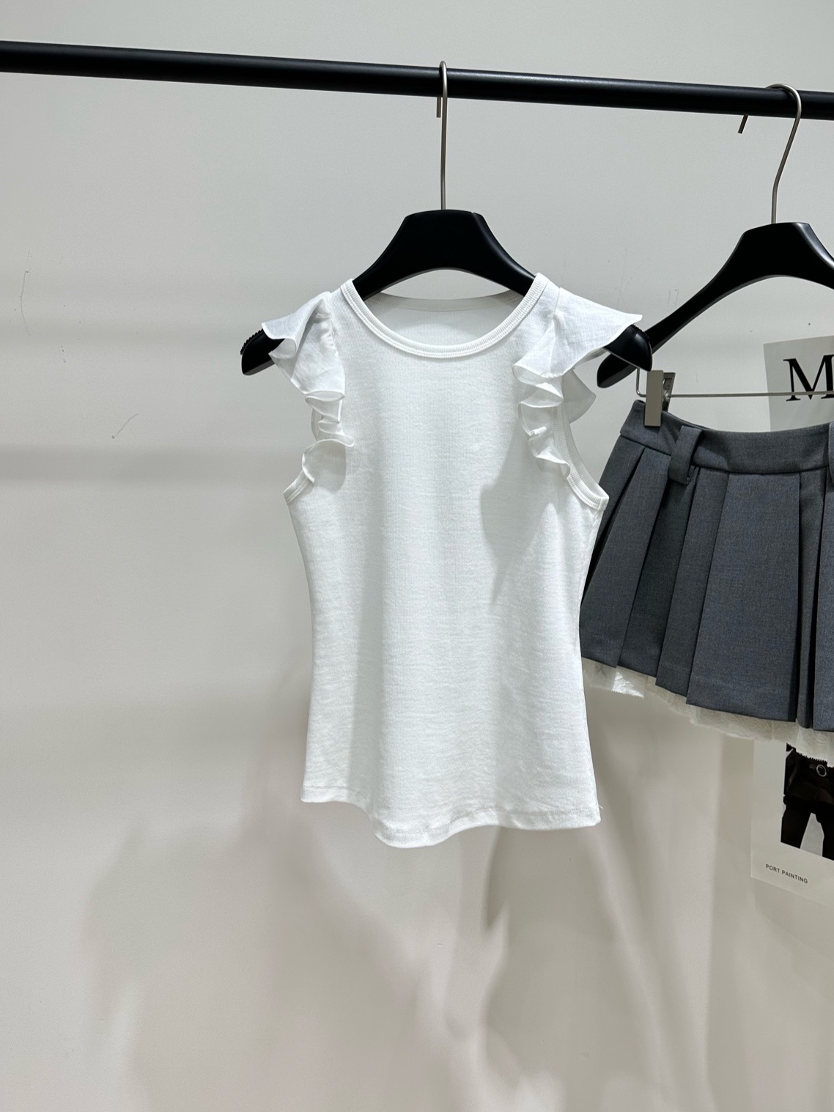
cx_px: 455
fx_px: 867
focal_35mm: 27
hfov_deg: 51.3
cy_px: 552
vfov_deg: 65.3
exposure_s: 1/212
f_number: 1.78
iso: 80
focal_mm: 6.86
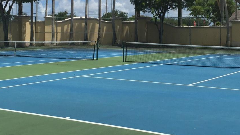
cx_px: 130
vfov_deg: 19.6
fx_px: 382
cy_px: 8
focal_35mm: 60
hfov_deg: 34.9
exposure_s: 1/3300
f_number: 2.2
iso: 32
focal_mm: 4.15
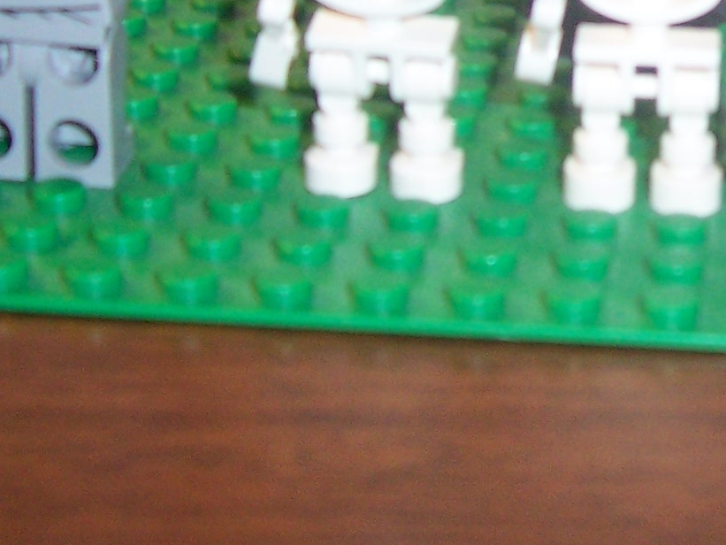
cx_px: 906
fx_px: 2223
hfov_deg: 17.5
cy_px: -166
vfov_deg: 13.5
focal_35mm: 106
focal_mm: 5.6
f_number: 2.7
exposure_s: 1/60
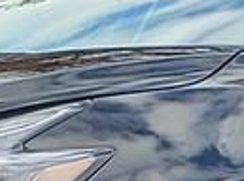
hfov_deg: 9.6
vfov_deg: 7.0
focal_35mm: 207
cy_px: 256
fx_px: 1455
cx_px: 159
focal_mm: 4.3
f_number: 2.4
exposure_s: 1/293
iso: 50
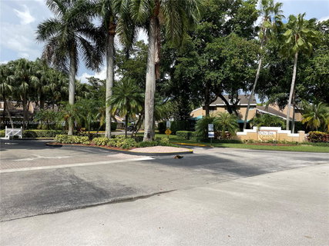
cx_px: 164
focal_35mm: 26
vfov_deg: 53.0
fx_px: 247
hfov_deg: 67.3
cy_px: 123
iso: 32
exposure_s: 1/3731
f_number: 1.6
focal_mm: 4.2
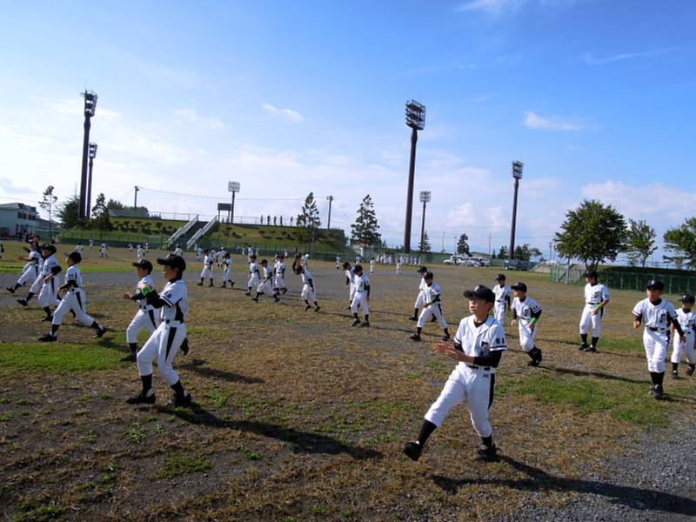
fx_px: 483
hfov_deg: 71.6
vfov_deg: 56.8
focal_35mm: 24
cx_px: 348
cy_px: 261
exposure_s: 1/1250
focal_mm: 4.3
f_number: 5
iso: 160
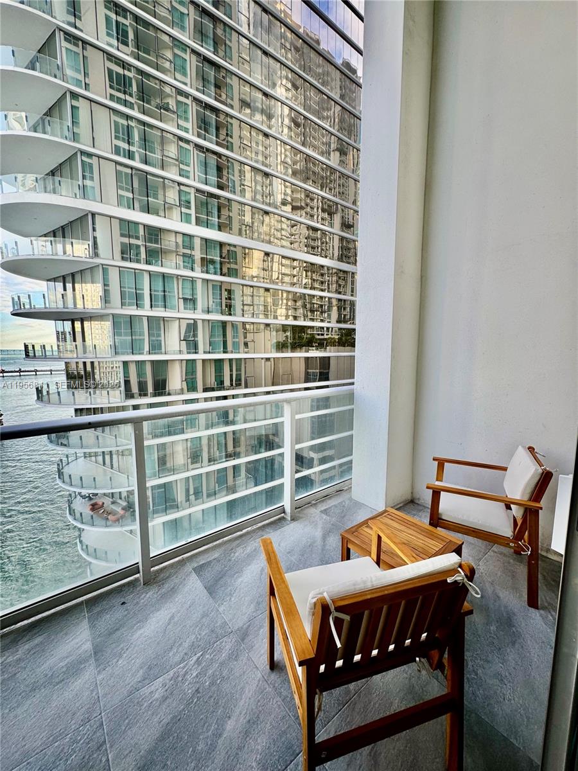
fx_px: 312
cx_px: 289
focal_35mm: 14
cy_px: 386
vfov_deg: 102.1
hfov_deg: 85.7
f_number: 2.2
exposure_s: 1/124
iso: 40
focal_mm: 2.22
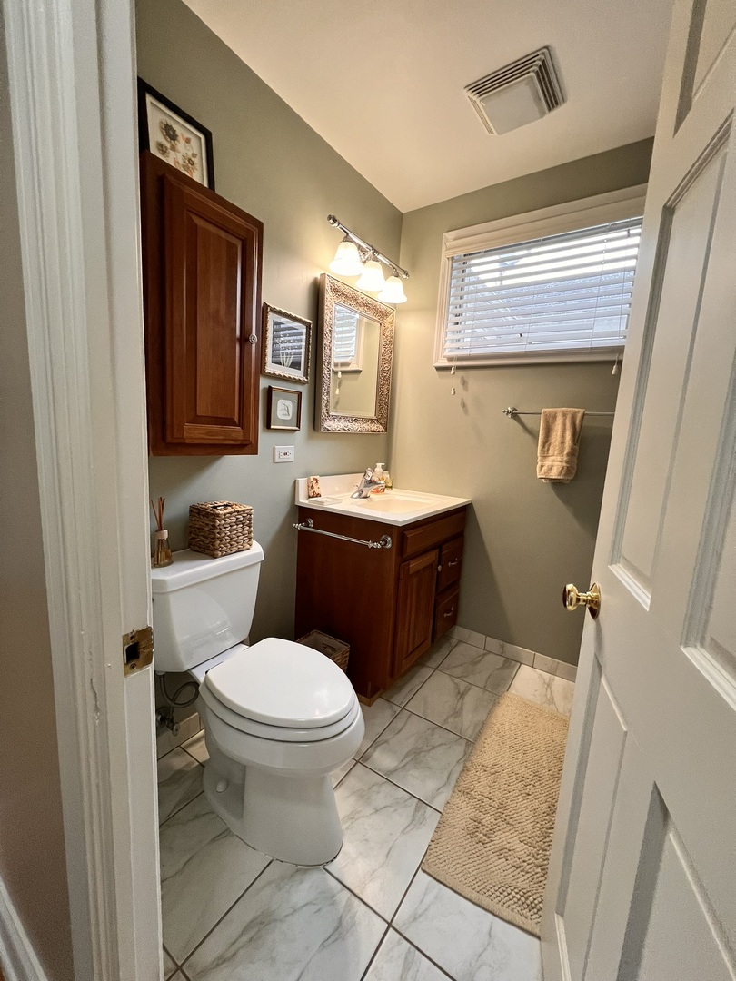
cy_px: 490
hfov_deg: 89.9
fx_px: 369
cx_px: 368
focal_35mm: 13
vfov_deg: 106.2
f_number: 1.8
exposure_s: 1/120
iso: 250
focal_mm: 1.57
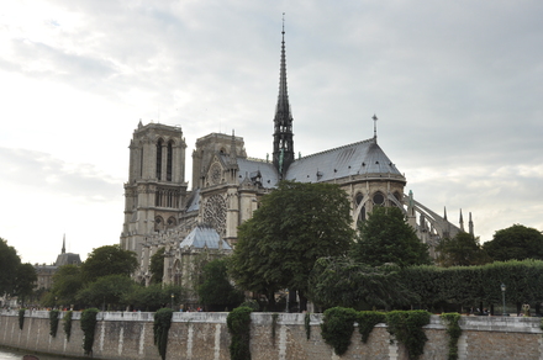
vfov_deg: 28.9
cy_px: 180
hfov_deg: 42.4
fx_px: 700
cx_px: 272
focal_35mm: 46
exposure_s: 1/250
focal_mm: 31
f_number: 8
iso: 200
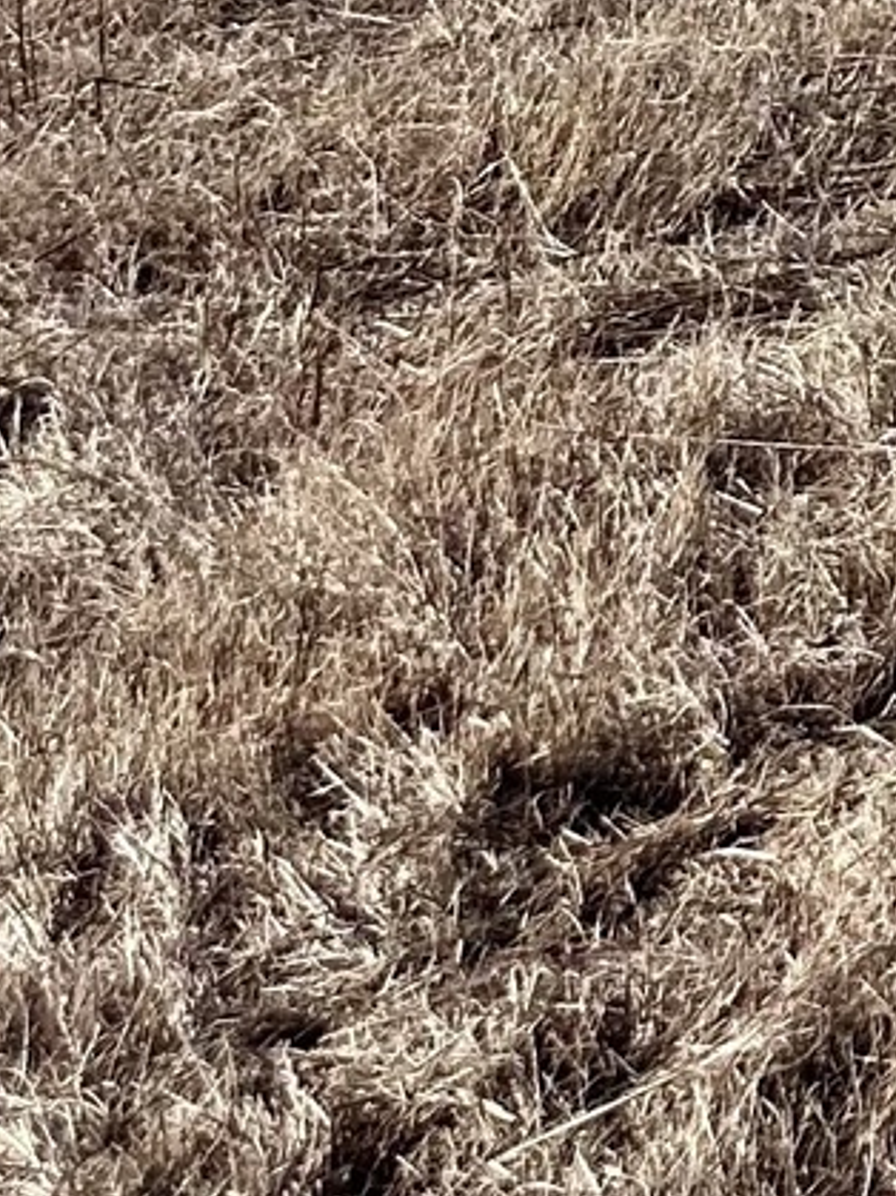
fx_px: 4558
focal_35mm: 132
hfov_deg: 9.5
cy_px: -1618
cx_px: 2423
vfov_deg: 12.1
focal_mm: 6.86
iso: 80
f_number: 1.78
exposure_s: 1/4762
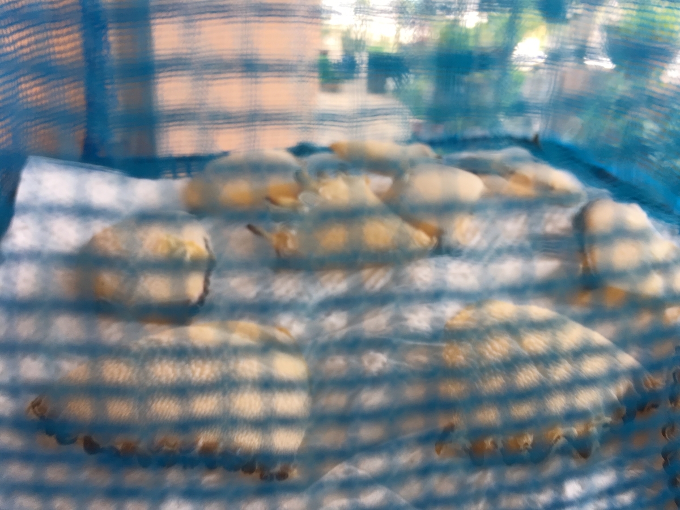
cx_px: 340
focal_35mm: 29
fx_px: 570
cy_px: 255
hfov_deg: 61.7
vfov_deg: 48.2
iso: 40
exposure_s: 1/120
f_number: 2.2
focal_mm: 4.15
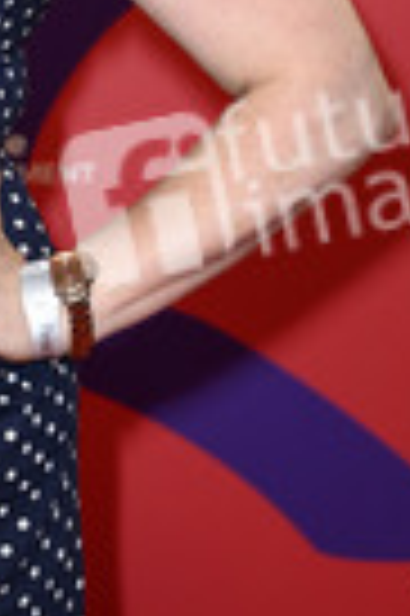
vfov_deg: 7.6
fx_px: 4607
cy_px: -45
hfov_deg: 5.1
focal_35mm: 269
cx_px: -117
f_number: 5.6
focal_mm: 92
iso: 640
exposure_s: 1/250
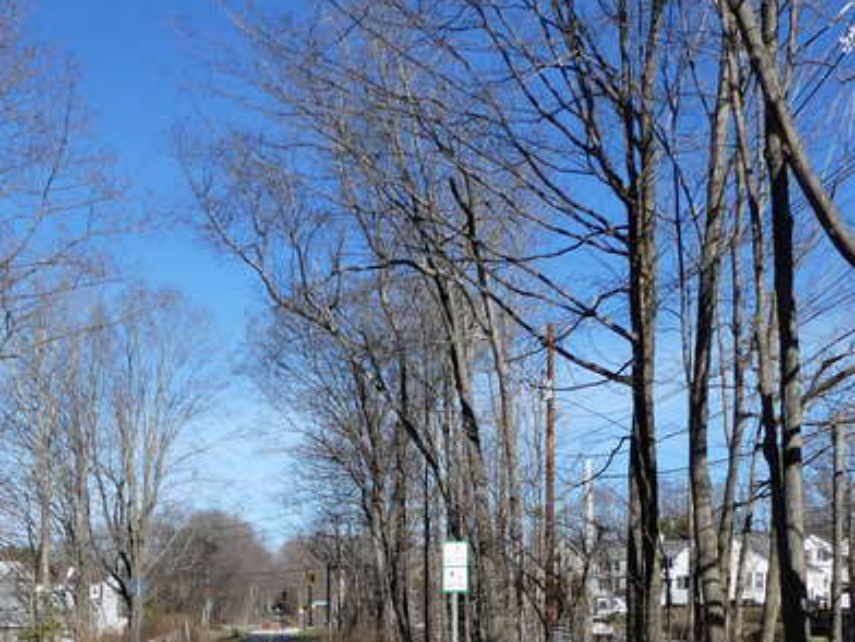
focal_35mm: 49
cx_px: 262
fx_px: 1210
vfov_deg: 28.0
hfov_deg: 38.3
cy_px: 631
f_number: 3.3
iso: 80
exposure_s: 1/1000
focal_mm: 4.3
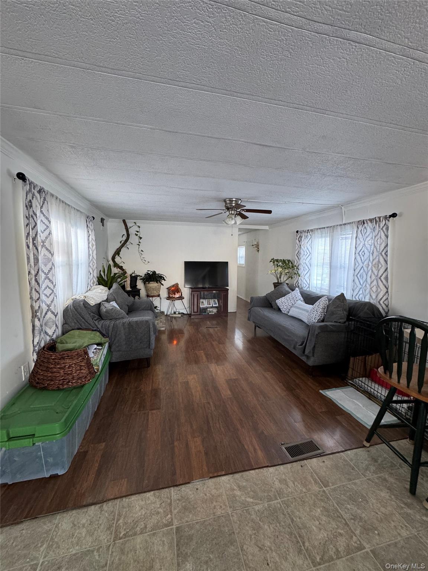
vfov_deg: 102.1
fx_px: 231
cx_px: 214
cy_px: 286
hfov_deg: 85.7
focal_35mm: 14
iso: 320
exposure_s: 1/60
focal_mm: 2.22
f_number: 2.2
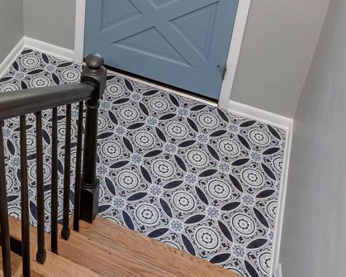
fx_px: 563
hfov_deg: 33.1
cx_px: 66
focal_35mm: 55
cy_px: -64
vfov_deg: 24.7
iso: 320
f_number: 8
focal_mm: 16
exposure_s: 1/60
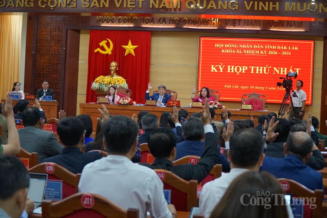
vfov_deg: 18.9
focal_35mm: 72
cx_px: 164
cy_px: 109
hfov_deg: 28.1
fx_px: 654
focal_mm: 48
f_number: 4
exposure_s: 1/160
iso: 2000
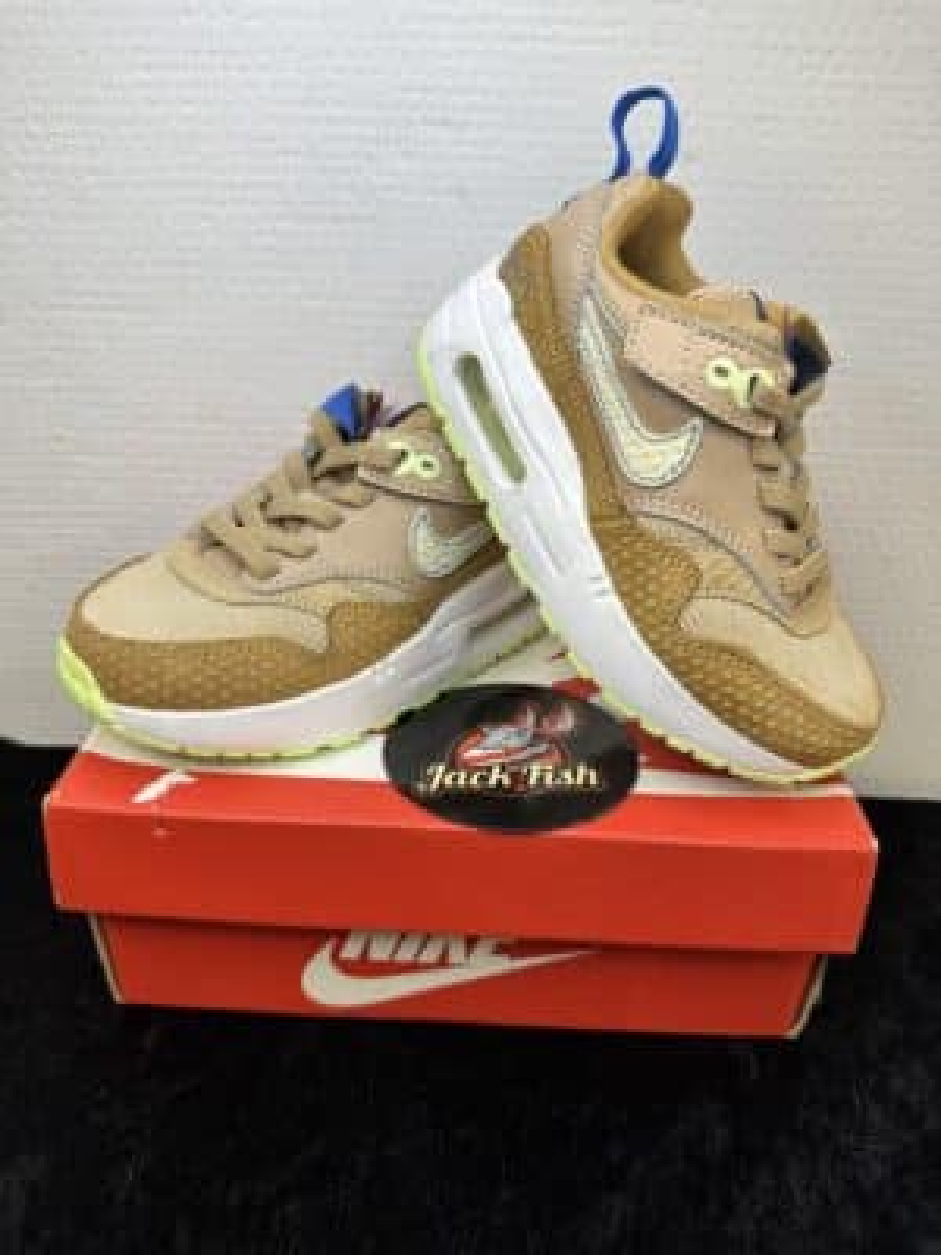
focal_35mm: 24
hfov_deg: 56.8
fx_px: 870
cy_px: 628
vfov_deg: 71.6
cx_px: 470
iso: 50
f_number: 1.78
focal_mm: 6.86
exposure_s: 1/103
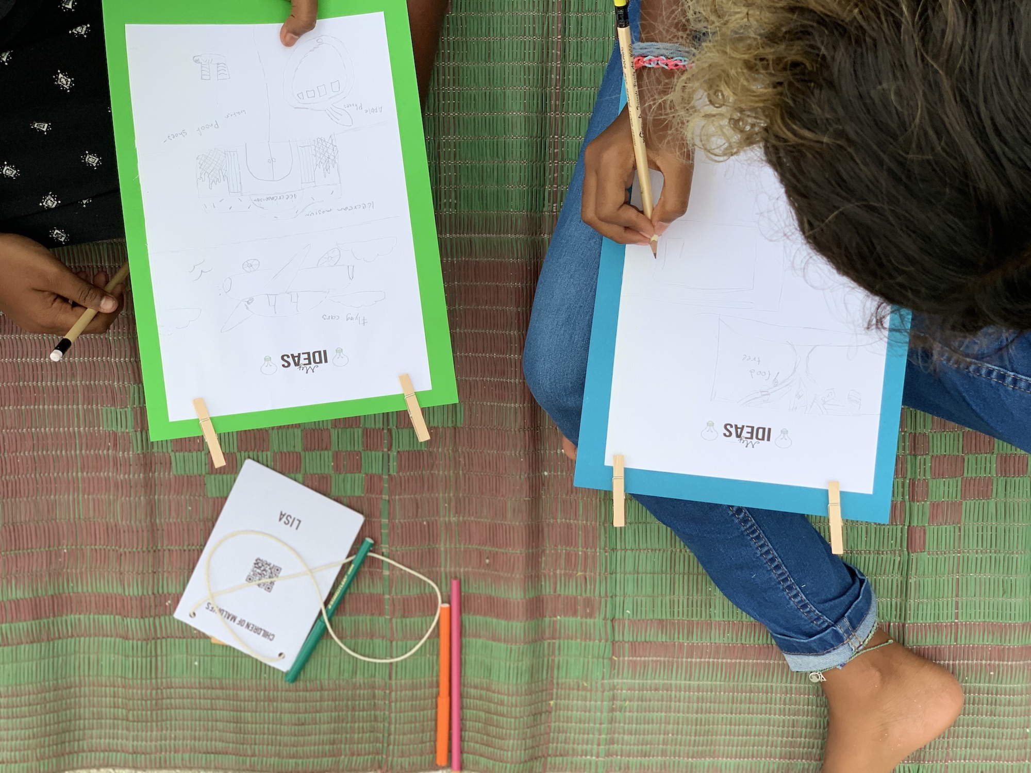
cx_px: 516
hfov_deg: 36.8
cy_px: 386
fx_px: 1549
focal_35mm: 52
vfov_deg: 28.0
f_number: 2.4
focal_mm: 6
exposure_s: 1/122
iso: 25
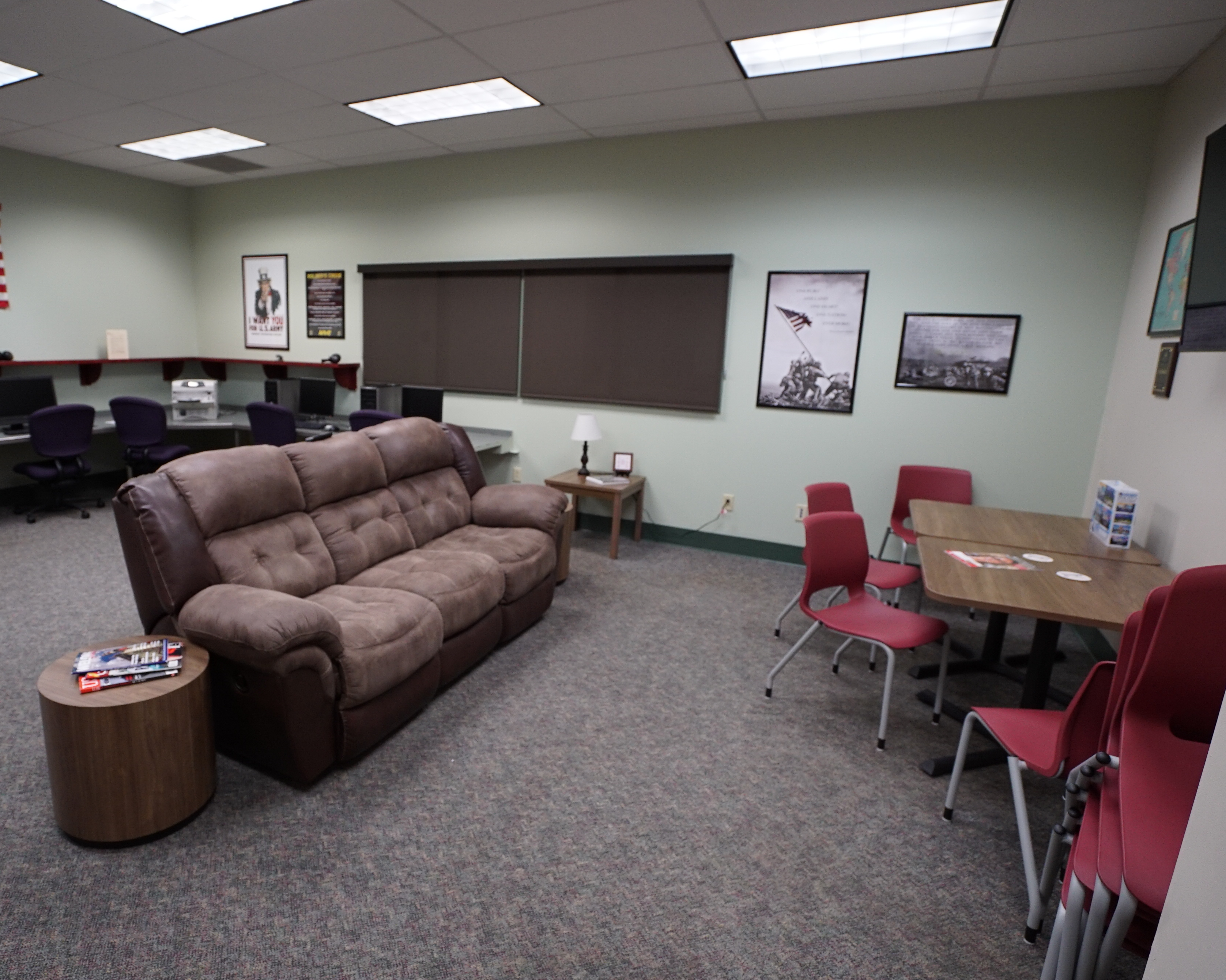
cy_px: 482
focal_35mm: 19
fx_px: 689
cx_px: 490
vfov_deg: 70.8
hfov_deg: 82.3
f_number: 4
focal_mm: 16
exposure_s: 1/160
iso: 1600
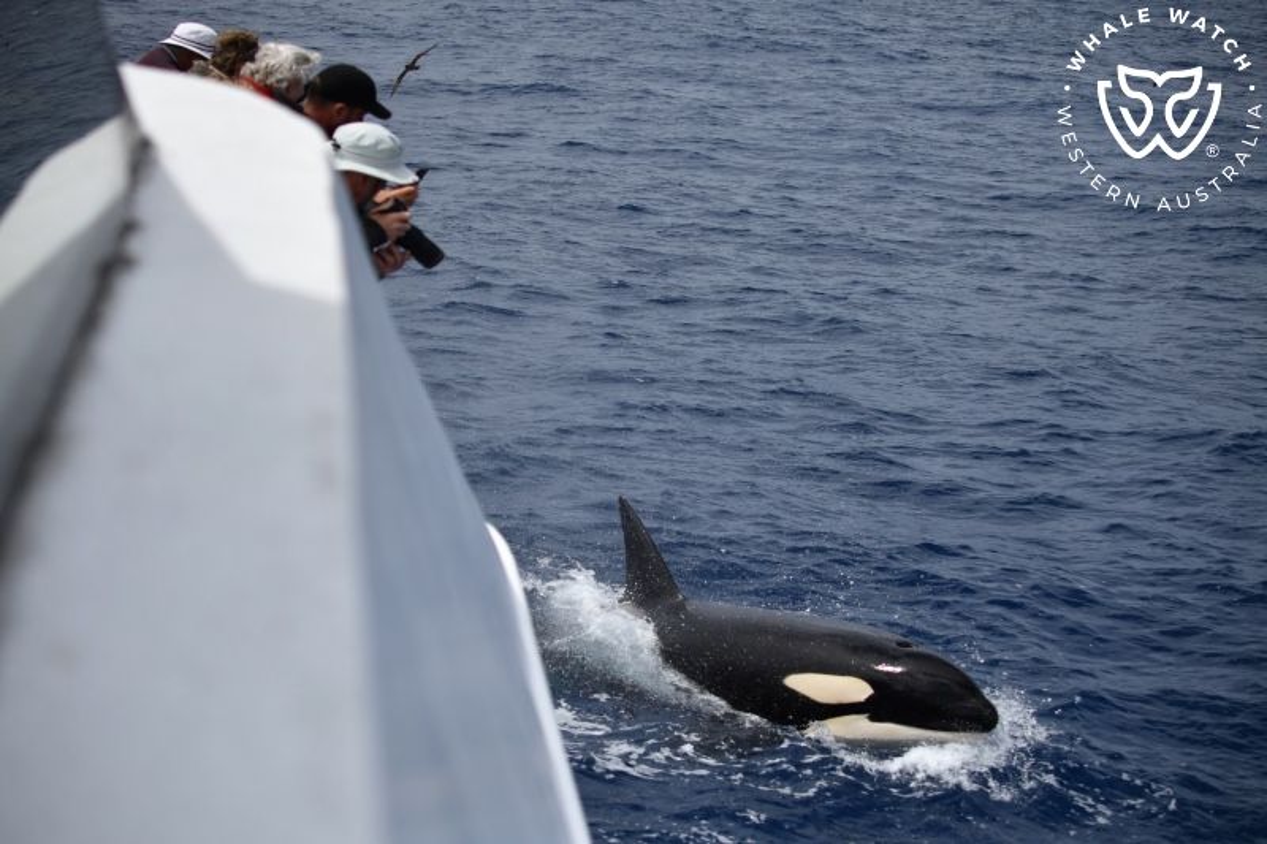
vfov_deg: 22.6
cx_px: 634
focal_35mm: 60
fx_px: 2111
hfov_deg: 33.4
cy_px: 422
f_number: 4.5
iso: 400
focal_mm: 60
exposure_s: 1/8000
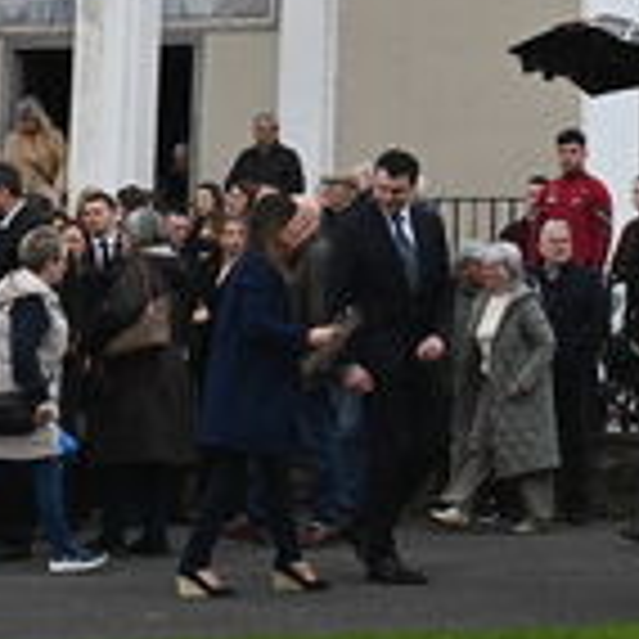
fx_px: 3091
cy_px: -385
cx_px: 608
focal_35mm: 148
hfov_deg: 11.7
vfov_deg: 11.2
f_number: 5.6
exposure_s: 1/640
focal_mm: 31
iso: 800
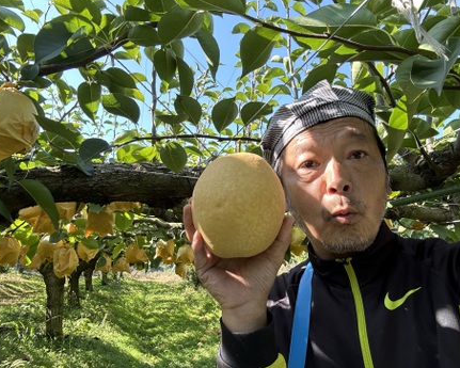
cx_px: 240
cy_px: 177
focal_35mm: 25
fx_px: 340
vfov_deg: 56.8
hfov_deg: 68.1
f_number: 1.9
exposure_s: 1/127
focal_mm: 2.69
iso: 20
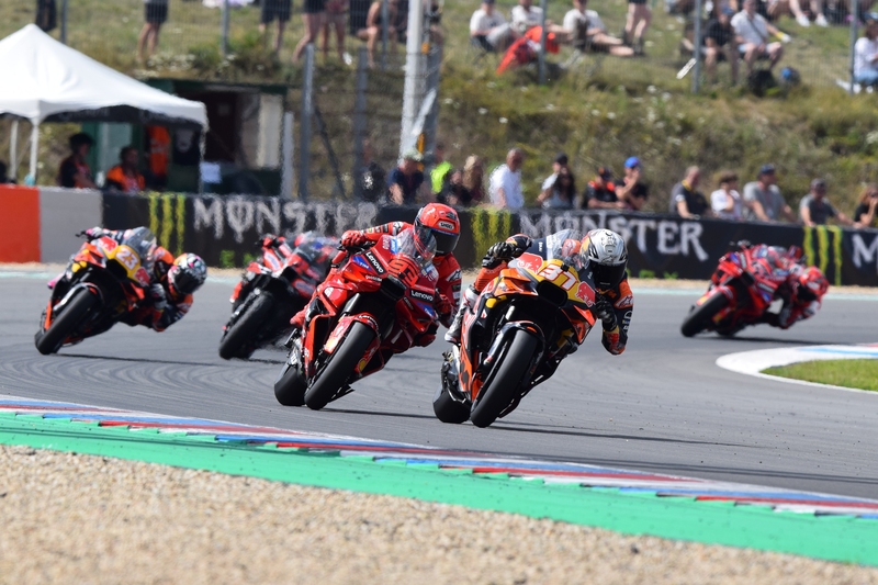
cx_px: 439
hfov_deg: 3.4
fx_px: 14629
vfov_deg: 2.3
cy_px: 292
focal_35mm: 600
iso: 400
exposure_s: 1/1600
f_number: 6.3
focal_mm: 400
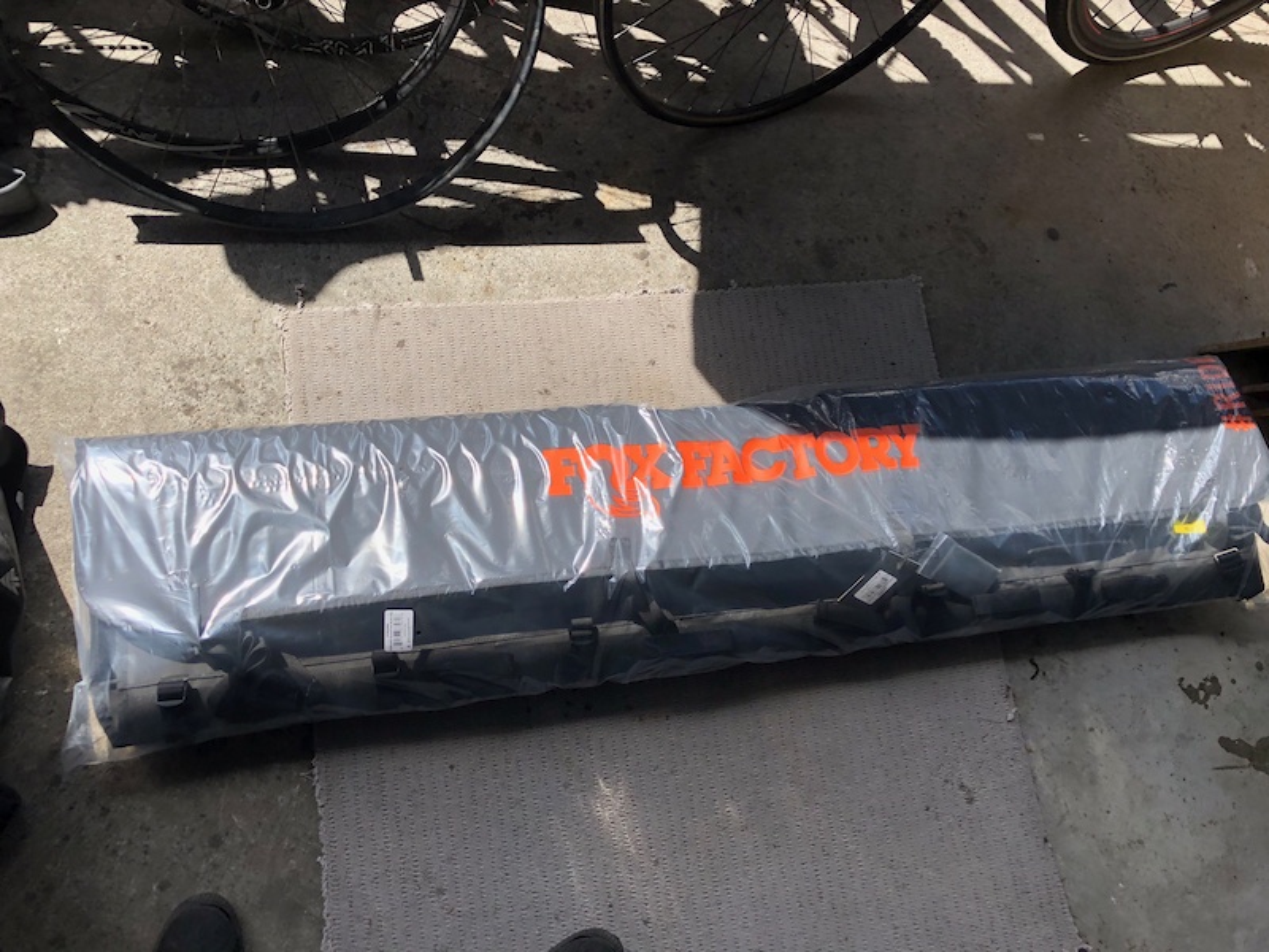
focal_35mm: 28
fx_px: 1026
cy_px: 476
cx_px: 634
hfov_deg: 63.4
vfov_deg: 49.7
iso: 20
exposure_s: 1/1200
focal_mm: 3.99
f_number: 1.8
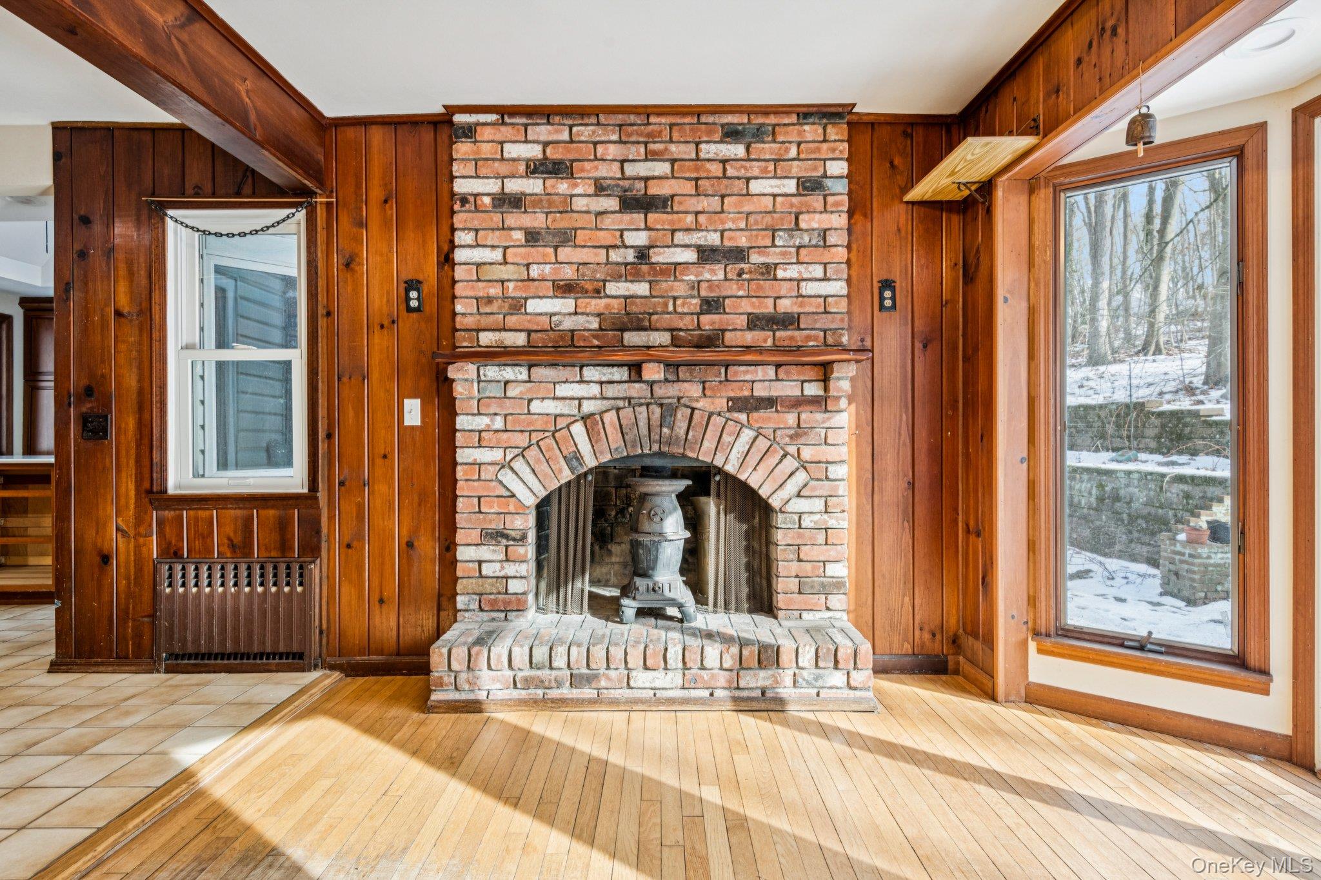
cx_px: 660
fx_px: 660
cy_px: 440
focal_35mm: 18
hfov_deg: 90.0
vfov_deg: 67.4
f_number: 8
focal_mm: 18
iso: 400
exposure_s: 1/10
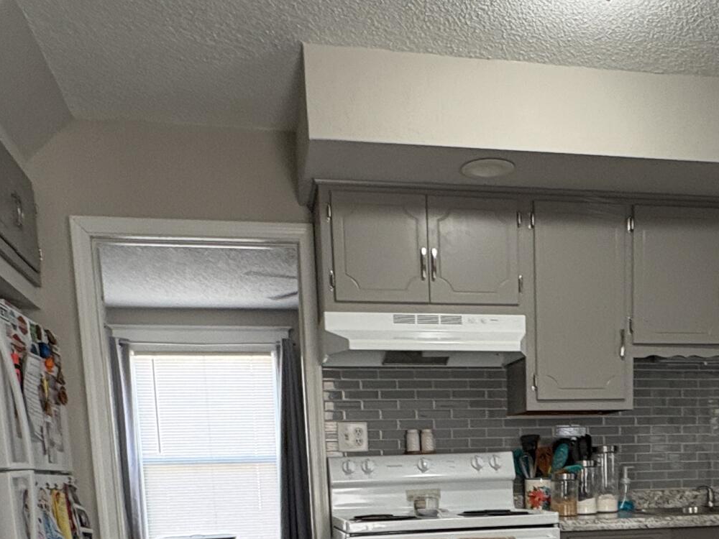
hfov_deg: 44.3
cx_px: 468
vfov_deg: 30.4
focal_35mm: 42
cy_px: 608
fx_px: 872
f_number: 2.2
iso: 250
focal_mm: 2.22
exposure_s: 1/60
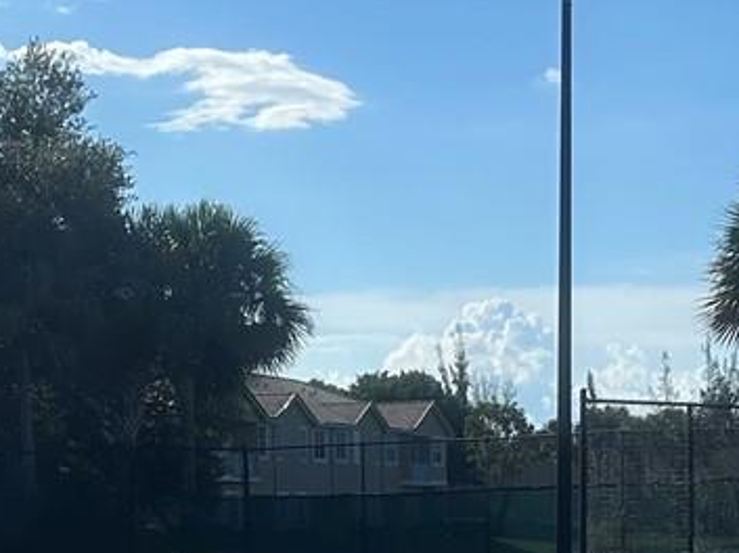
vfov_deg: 12.2
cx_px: 356
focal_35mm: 118
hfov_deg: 16.7
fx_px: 2517
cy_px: 702
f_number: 1.5
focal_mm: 5.7
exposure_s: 1/5882
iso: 50
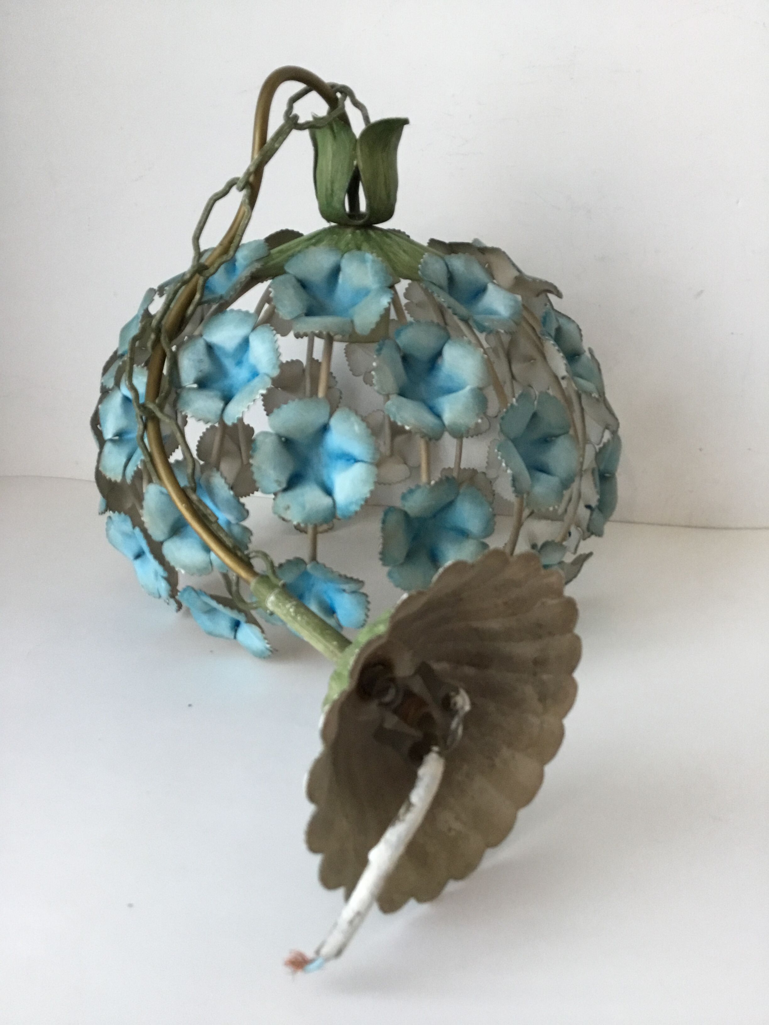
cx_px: 384
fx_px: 918
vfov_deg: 58.4
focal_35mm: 31
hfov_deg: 45.4
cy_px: 512
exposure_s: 1/33
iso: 160
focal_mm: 3.3
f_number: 2.4
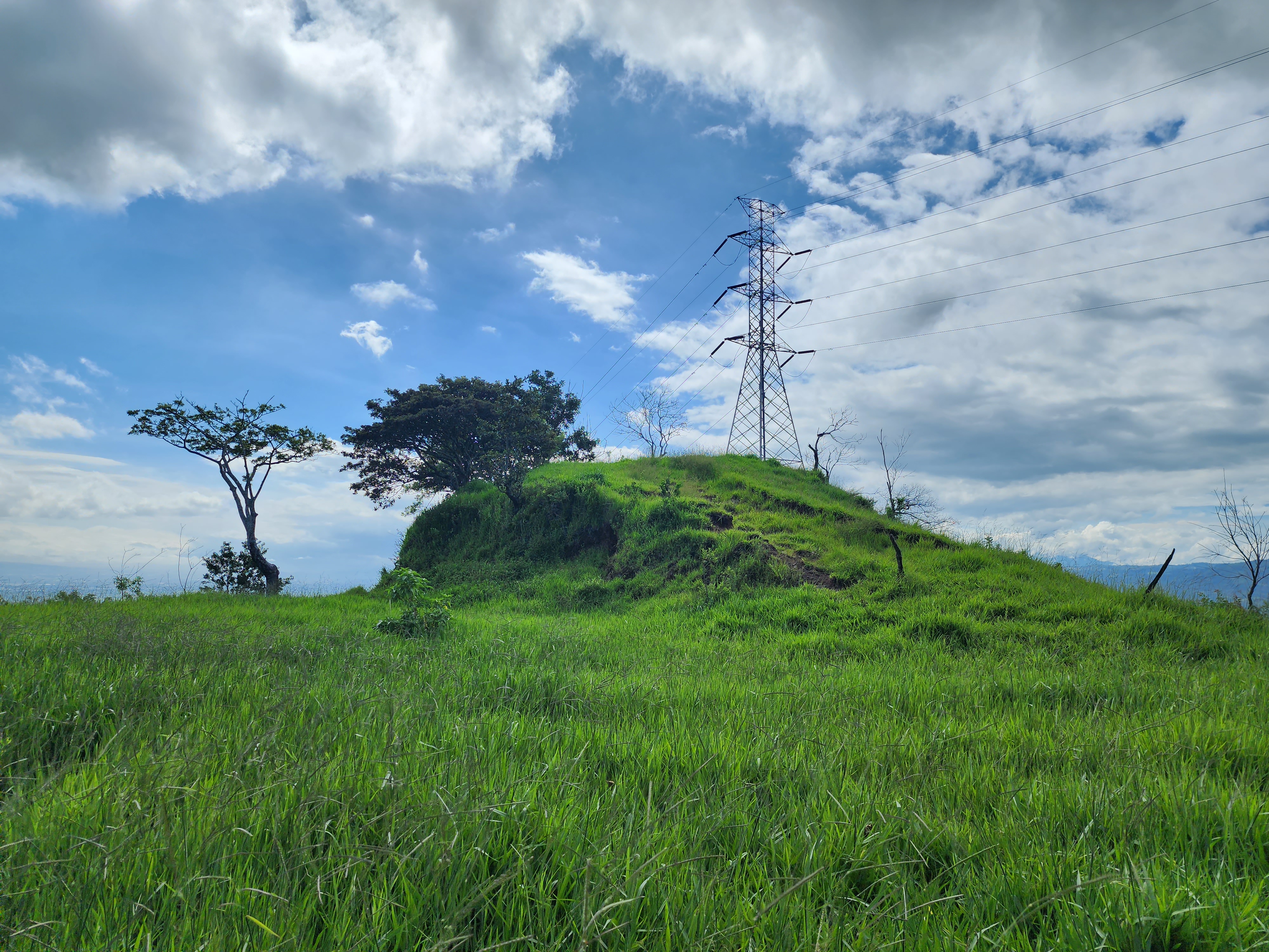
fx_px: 843
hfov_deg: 73.9
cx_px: 634
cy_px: 476
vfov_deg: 58.9
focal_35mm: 23
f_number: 1.8
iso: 12
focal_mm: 6.4
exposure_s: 1/2088
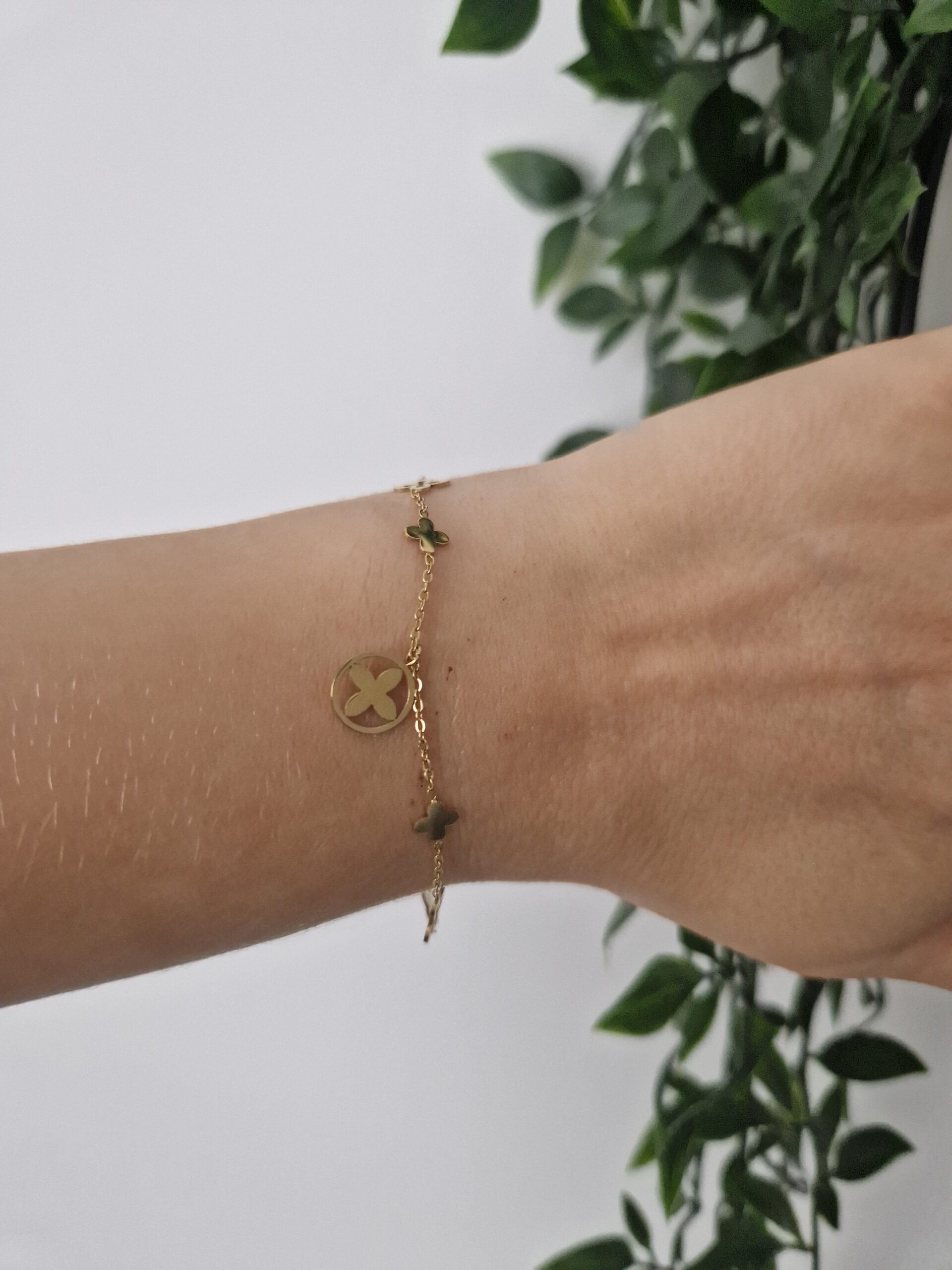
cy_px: 635
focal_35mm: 23
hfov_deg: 58.9
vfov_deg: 73.9
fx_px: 843
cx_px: 476
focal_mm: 5.4
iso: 50
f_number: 1.8
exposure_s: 1/100
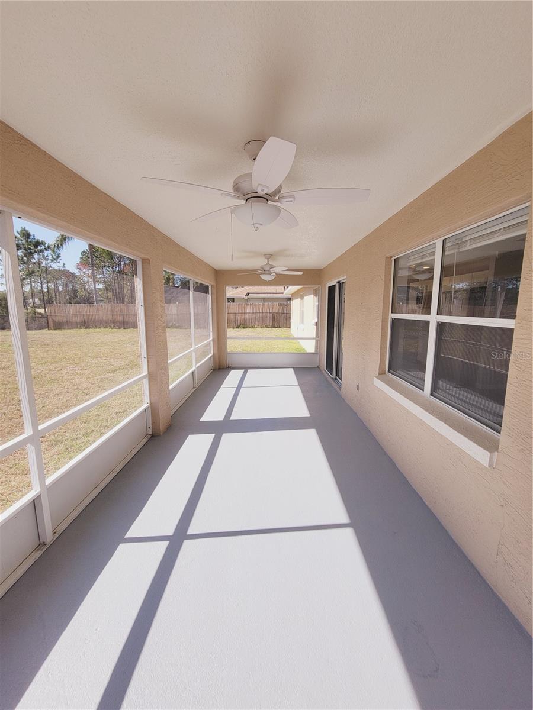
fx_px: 267
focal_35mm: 13
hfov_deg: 89.9
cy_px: 355
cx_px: 266
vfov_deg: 106.2
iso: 64
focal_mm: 2.2
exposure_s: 1/794
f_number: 2.2
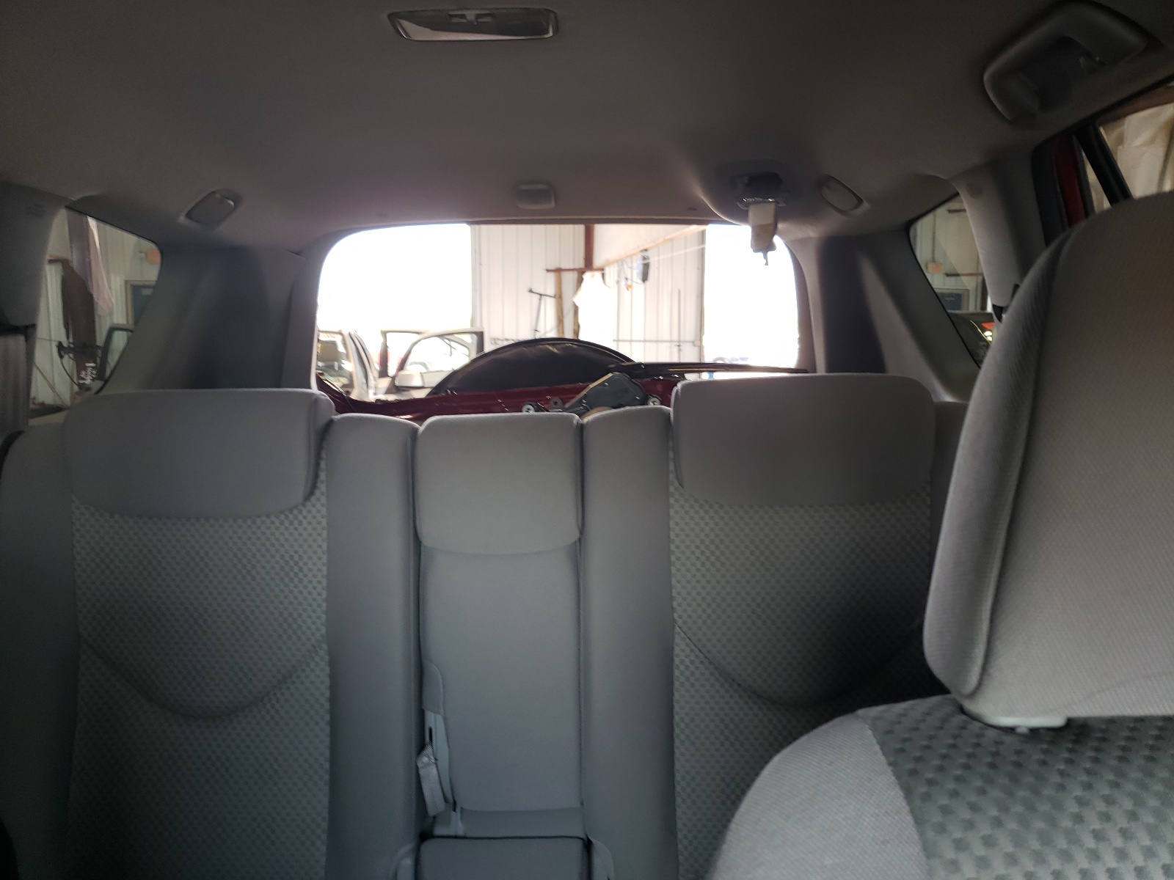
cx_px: 587
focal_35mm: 26
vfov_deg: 53.1
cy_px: 440
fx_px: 882
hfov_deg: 67.3
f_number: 1.5
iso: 60
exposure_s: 1/60.2
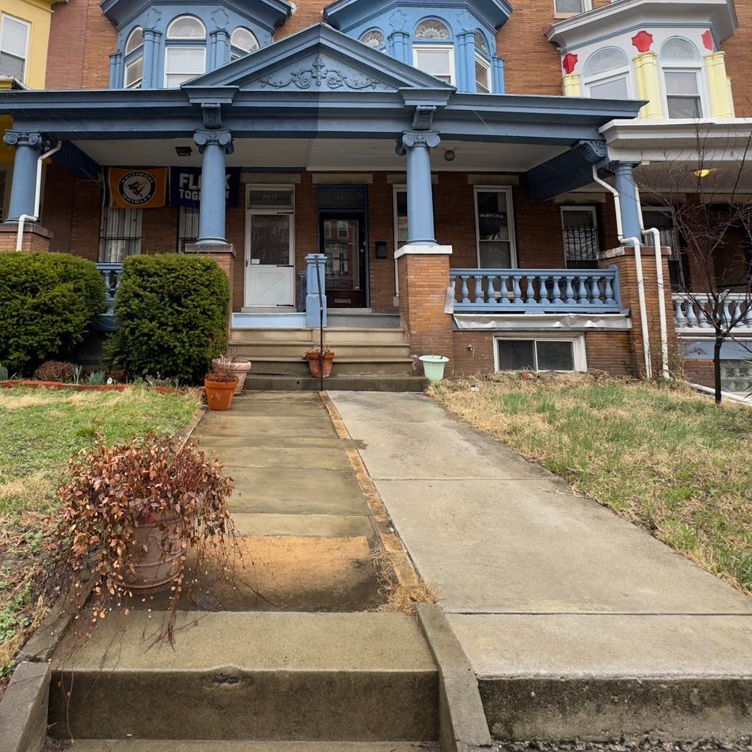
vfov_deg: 72.1
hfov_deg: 74.1
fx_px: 492
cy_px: 238
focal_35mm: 20
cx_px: 306
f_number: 2.2
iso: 50
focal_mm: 2.22
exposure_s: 1/99
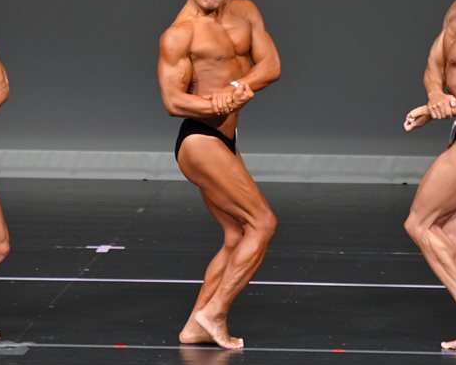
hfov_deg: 3.5
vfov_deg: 2.8
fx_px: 7424
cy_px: 153
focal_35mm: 550
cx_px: 204
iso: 4000
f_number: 5.6
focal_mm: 230
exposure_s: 1/400
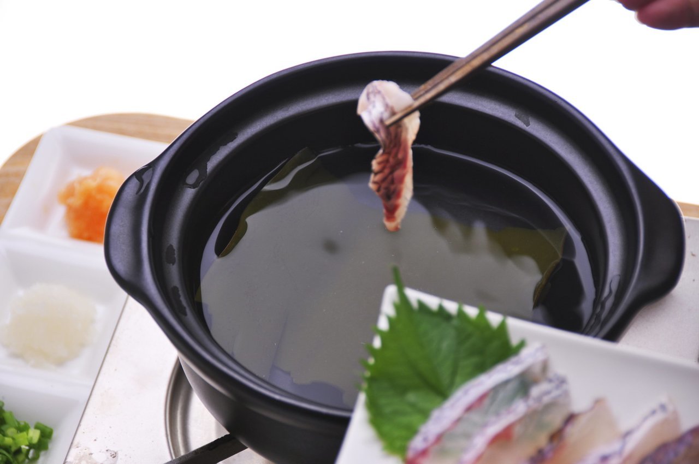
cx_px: 350
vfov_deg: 7.6
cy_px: 232
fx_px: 3491
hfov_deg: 11.4
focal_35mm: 180
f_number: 5.3
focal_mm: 120
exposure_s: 1/40
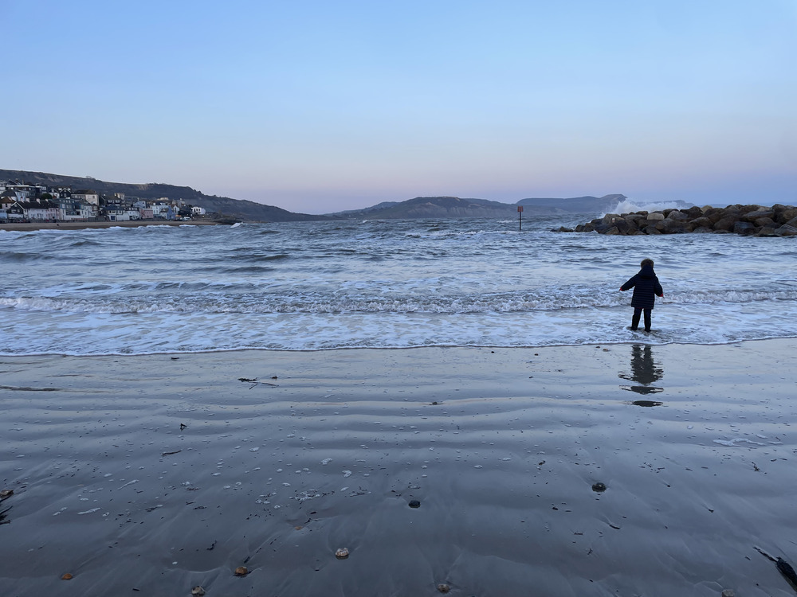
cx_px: 398
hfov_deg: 67.3
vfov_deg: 53.1
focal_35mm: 26
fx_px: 599
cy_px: 298
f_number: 1.6
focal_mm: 4.2
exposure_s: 1/298
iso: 32
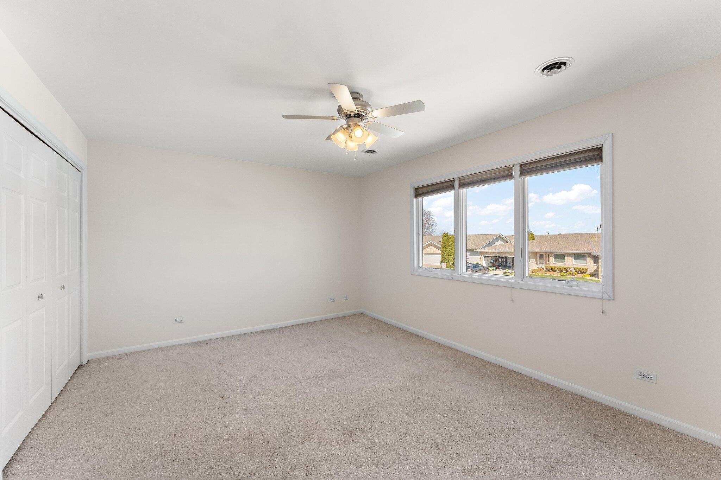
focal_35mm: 14
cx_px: 360
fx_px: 280
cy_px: 240
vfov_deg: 81.2
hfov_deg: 104.3
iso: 1600
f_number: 8
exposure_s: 1/25
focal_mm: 14
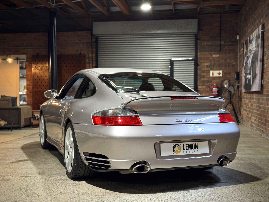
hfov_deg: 39.7
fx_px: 373
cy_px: 101
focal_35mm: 48
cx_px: 134
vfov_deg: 30.3
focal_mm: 6.76
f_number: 1.78
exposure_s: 1/33
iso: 200
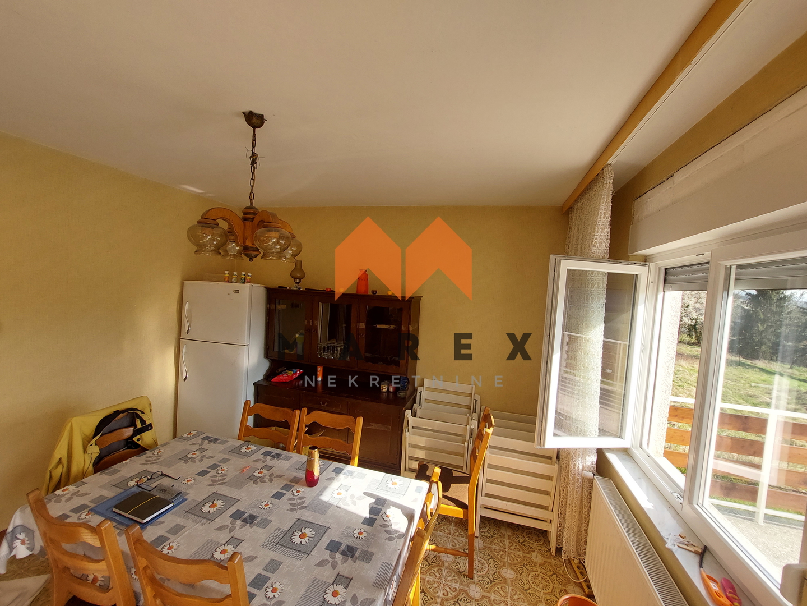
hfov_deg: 106.2
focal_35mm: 13
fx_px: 303
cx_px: 404
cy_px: 303
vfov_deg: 89.9
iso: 50
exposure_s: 1/210
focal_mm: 1.74
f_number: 2.2
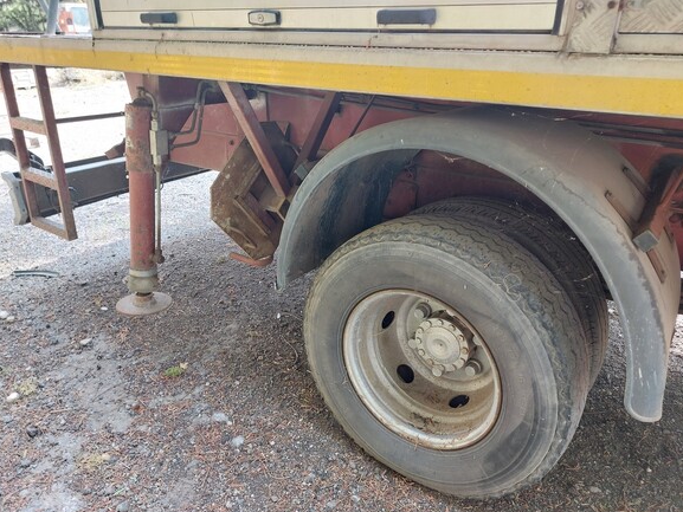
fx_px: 513
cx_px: 334
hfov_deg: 67.3
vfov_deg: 53.1
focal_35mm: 26
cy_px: 264
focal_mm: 5.23
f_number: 1.8
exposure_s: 1/50
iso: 50
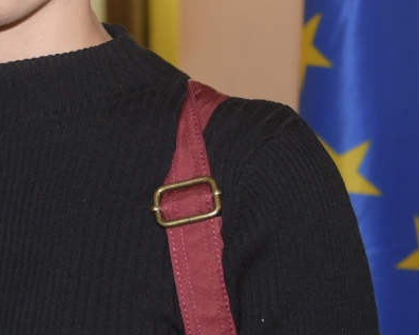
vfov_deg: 10.0
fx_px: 1911
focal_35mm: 154
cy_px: 72
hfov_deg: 12.3
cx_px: -44
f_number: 2.8
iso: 800
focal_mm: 26
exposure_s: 1/100
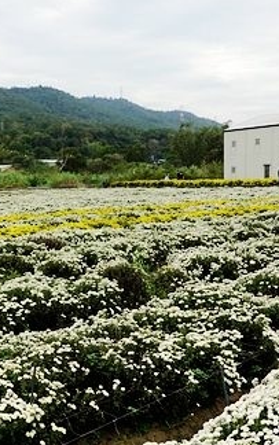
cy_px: 267
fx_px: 595
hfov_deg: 26.3
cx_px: 96
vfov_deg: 40.8
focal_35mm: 49
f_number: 5
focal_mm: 9
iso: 125
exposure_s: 1/200
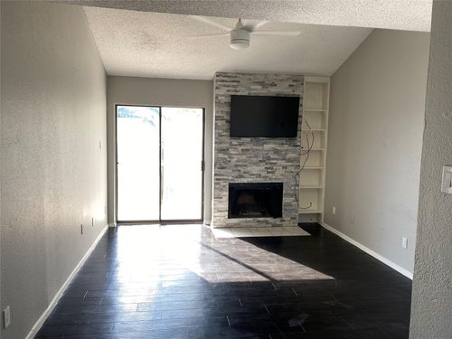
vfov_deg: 53.1
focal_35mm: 26
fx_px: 339
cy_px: 170
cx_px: 226
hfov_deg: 67.3
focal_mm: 4.25
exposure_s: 1/120
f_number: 1.8
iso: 40
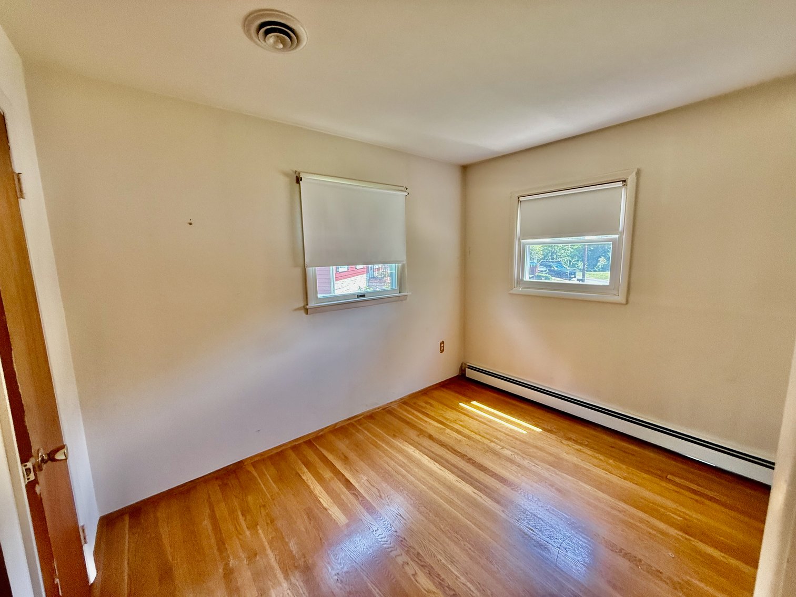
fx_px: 322
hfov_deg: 102.1
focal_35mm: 14
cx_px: 398
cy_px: 298
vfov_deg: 85.7
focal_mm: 2.22
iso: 250
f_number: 2.2
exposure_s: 1/99
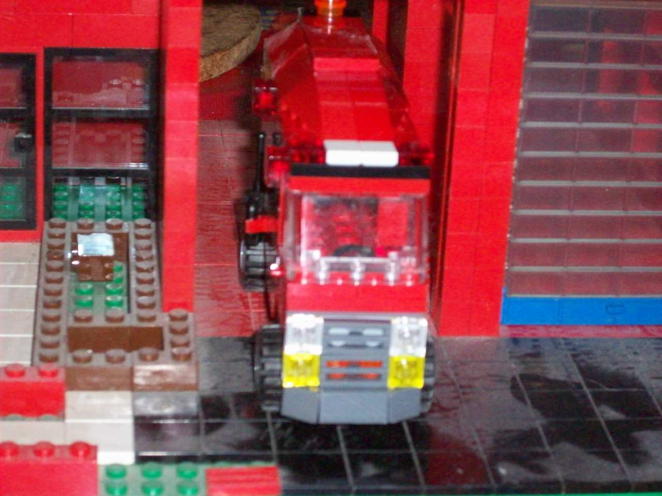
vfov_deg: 13.3
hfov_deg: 17.7
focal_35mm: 111
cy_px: 248
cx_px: 331
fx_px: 2123
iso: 400
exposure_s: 1/257
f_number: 5.2
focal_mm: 18.6
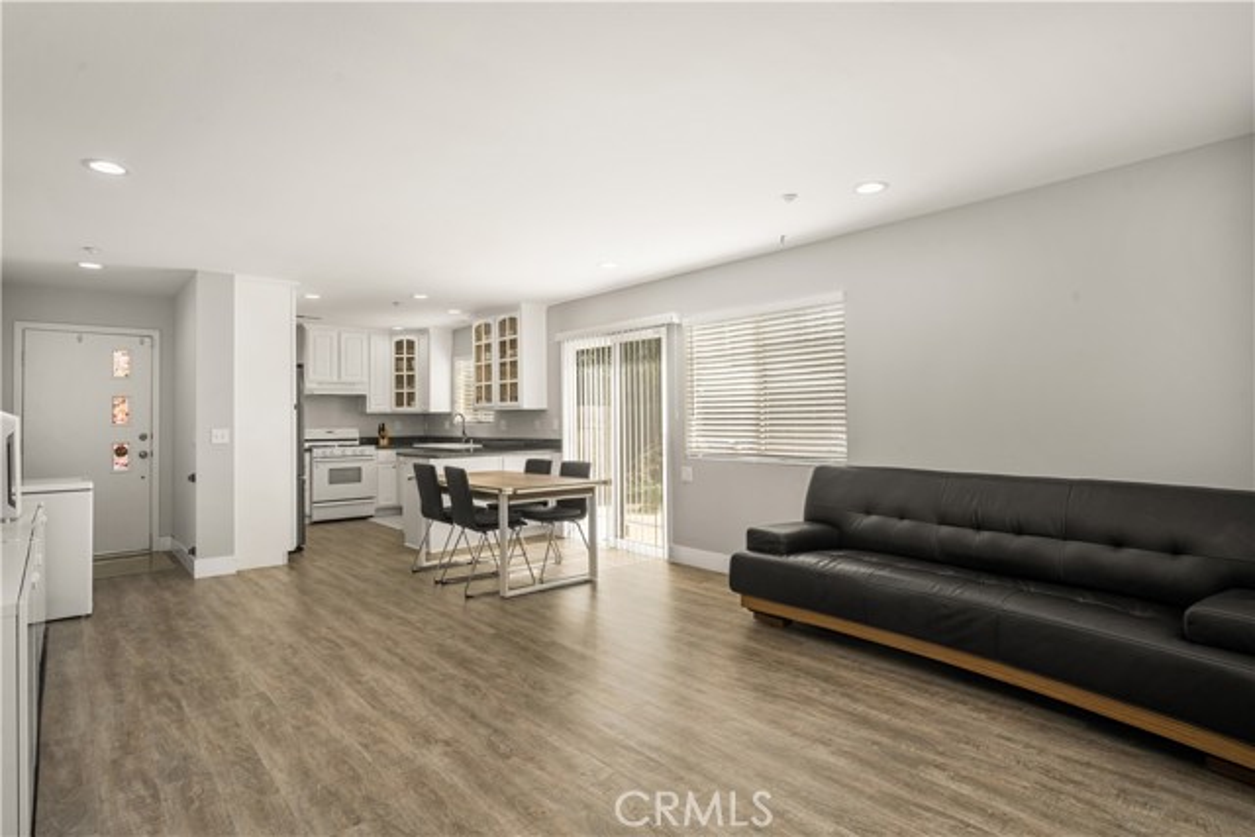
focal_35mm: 18
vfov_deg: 67.4
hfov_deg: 90.0
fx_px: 628
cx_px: 628
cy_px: 418
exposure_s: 1/25
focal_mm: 18
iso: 100
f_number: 9
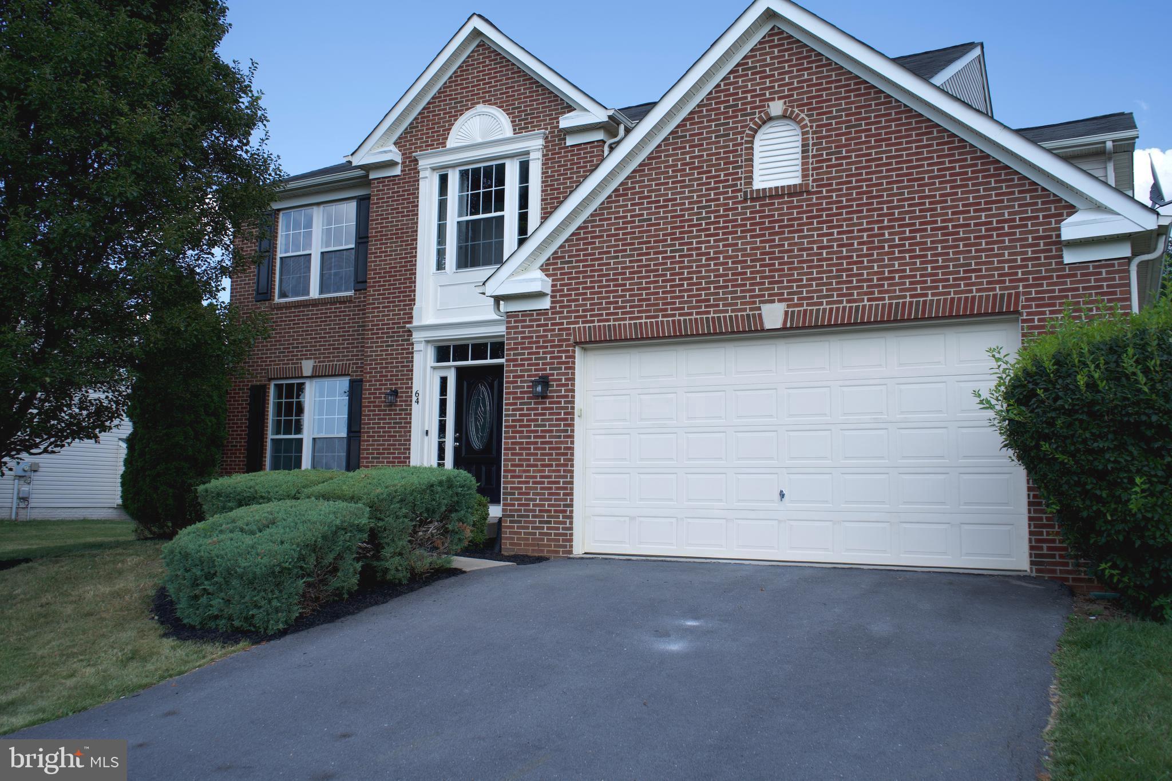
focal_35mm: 30
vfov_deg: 43.6
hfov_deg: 61.9
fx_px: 977
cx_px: 586
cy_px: 390
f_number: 5.6
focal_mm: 30
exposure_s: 1/320
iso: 100
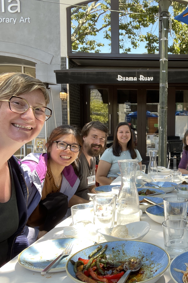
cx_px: 164
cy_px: 142
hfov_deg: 38.7
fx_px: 251
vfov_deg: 58.7
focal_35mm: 32
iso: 50
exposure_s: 1/121
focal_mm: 2.71
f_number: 2.2
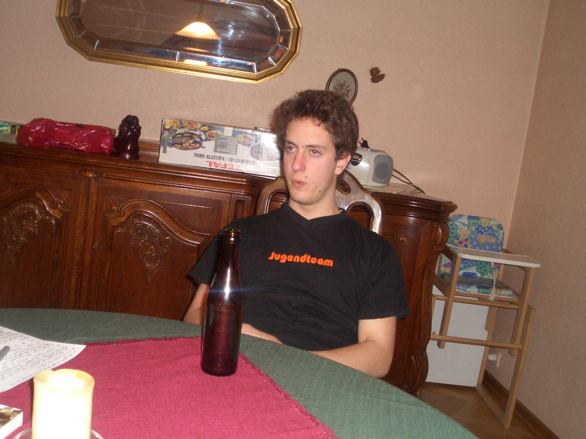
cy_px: 220
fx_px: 609
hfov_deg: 51.4
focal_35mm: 36
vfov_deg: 39.7
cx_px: 293
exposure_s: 1/40
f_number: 4
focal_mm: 4.8
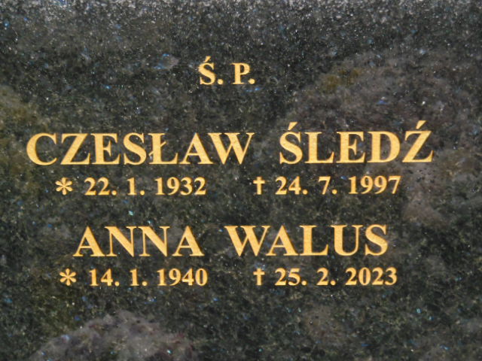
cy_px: 180
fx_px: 1546
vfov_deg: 13.3
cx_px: 241
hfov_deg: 17.7
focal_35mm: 111
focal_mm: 19.7
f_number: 4.8
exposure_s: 1/60
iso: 640
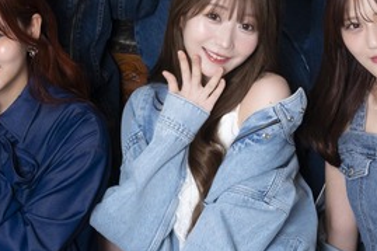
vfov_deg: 6.8
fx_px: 2104
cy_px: -8
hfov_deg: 10.2
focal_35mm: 201
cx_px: 183
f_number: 11
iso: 800
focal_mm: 54
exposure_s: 1/125
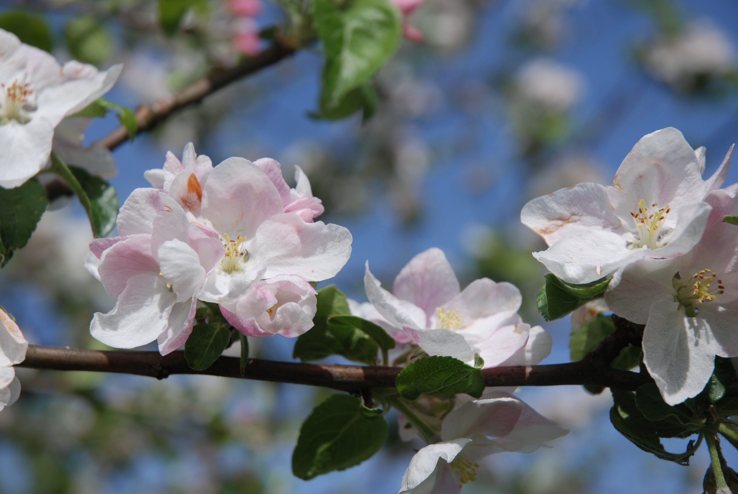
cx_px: 365
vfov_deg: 12.7
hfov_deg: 18.9
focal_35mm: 108
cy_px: 243
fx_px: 2217
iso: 100
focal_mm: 70
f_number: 6.3
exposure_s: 1/640
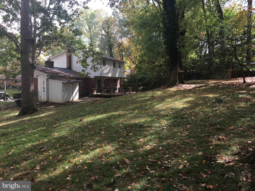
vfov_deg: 48.2
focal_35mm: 29
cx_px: 128
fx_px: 214
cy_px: 96
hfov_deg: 61.7
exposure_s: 1/218
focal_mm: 4.15
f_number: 2.2
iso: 25
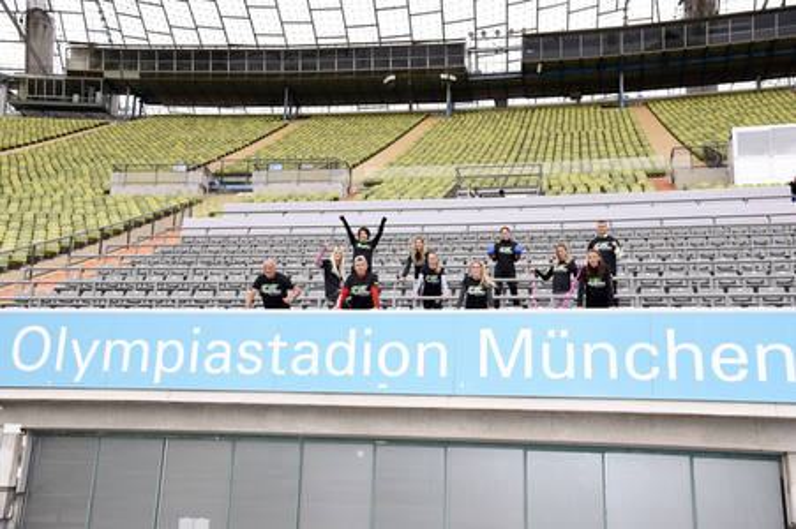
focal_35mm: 38
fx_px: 840
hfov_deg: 50.7
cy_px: 264
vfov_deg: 35.0
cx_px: 398
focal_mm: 38
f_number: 6.3
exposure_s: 1/160
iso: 320
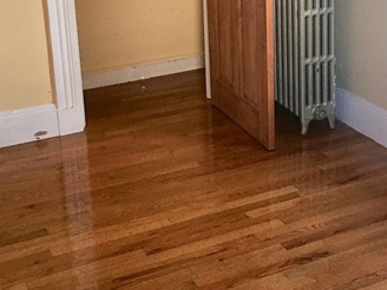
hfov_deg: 28.1
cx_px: 297
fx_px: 760
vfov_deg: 21.2
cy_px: 42
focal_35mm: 68
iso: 40
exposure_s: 1/30
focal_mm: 4.15
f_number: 2.2
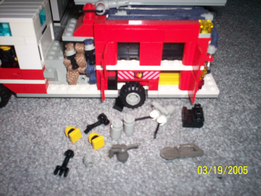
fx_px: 271
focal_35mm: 36
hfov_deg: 51.4
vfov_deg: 39.7
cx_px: 130
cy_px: 98
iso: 140
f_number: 4.5
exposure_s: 1/60
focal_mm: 6
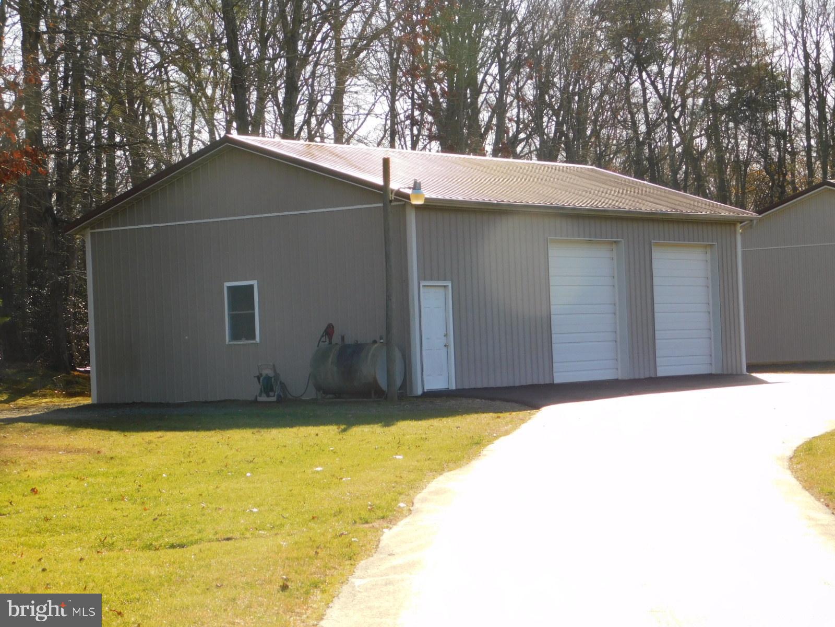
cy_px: 314
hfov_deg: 21.5
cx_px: 418
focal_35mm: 91
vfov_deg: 16.2
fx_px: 2195
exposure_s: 1/400
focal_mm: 16.1
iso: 125
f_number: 4.5
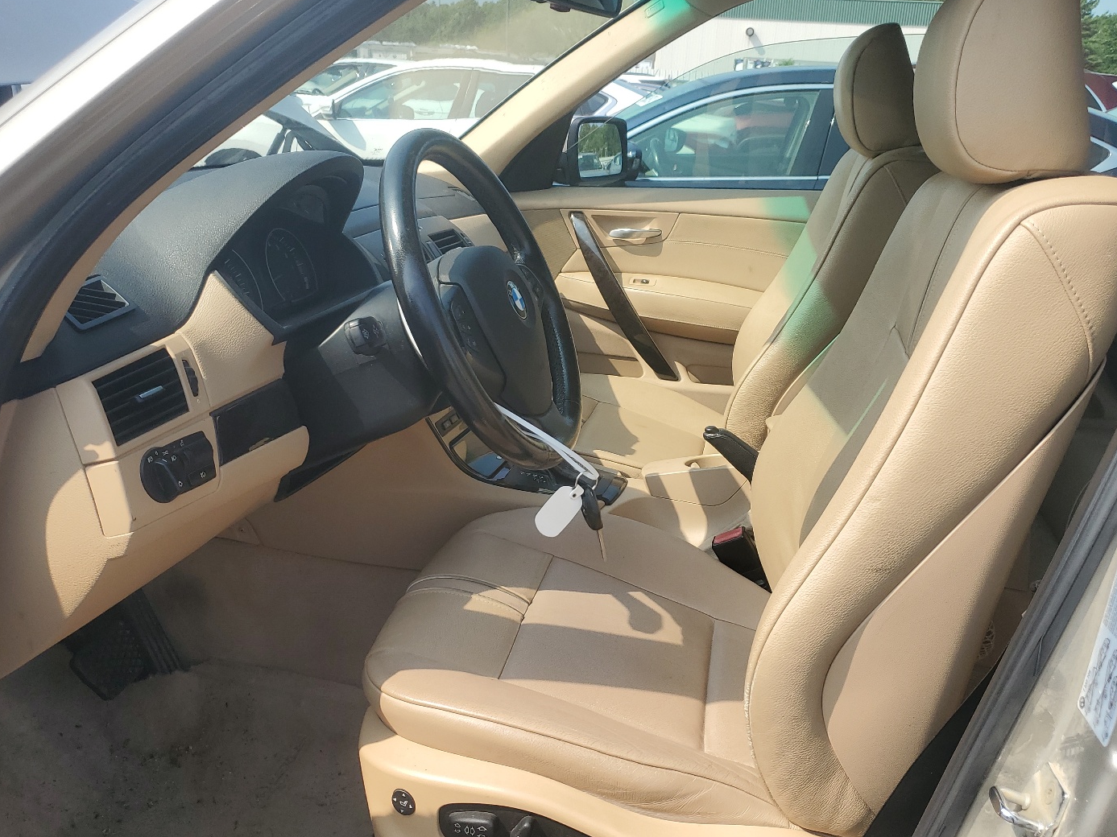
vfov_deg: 46.8
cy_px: 445
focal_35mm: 30
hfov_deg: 59.9
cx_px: 582
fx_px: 968
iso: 50
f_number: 1.5
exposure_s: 1/1667
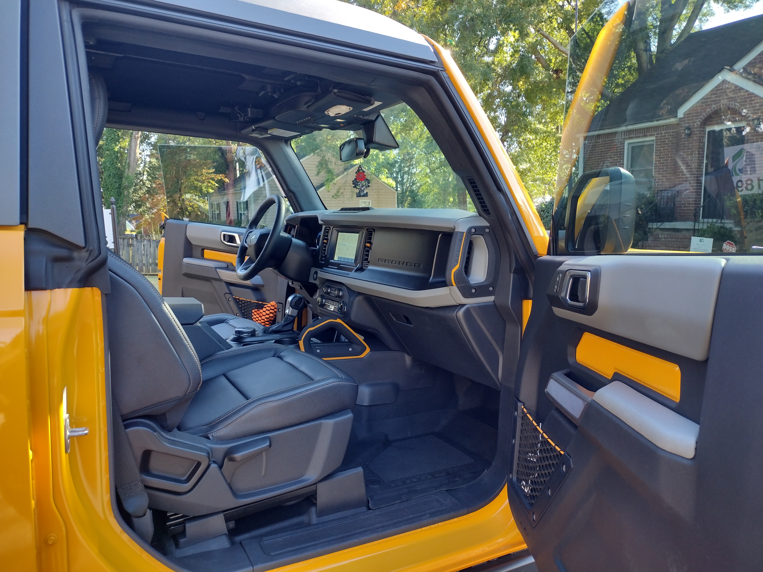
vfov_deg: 51.4
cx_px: 382
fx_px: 595
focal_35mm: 27
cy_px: 286
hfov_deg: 65.3
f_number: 1.7
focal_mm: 4.71
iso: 100
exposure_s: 1/132
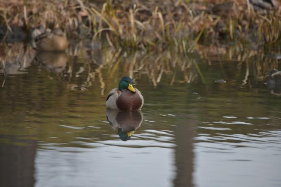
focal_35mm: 500
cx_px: 140
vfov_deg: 2.7
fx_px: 3902
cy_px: 94
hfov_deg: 4.1
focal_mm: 500
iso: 400
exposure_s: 1/400
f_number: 7.1
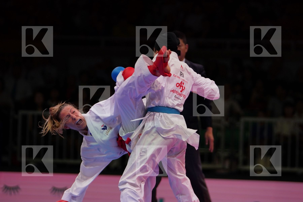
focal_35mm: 234
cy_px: 101
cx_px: 152
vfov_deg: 5.9
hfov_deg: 8.8
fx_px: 1969
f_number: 2.8
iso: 500
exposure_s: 1/1000
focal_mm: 156
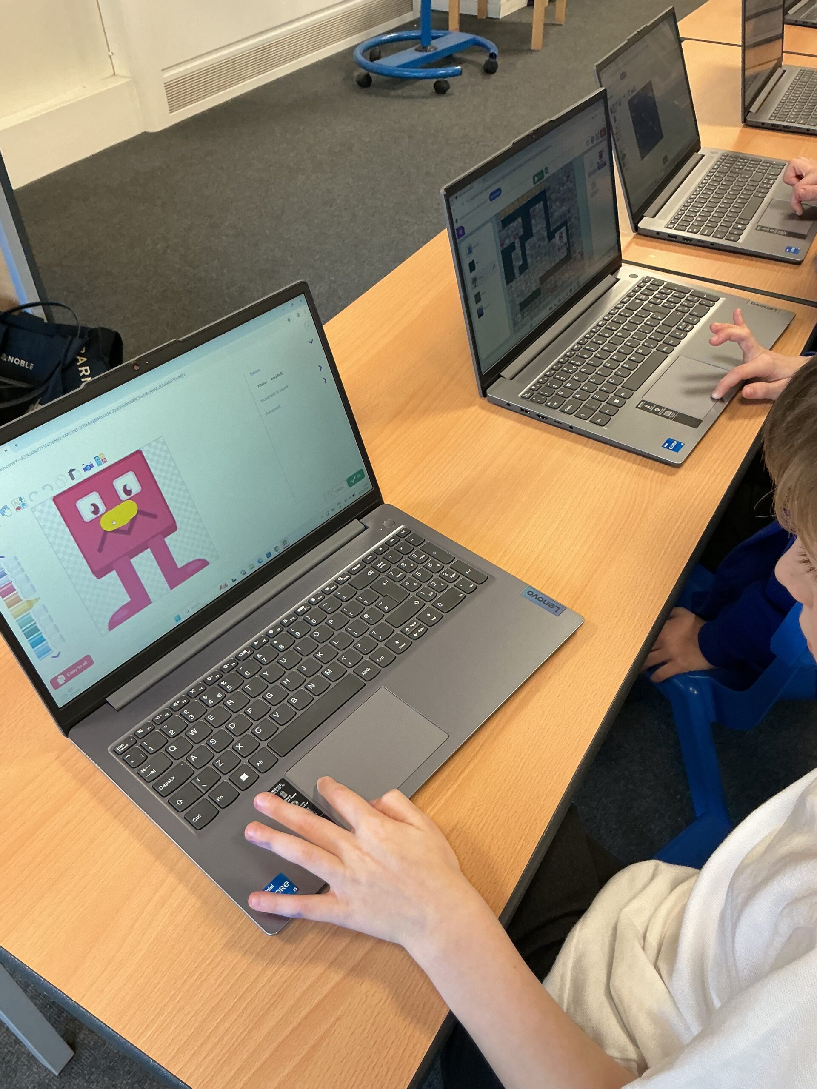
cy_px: 544
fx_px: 913
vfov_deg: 61.7
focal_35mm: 29
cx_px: 408
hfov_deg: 48.2
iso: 125
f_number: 1.8
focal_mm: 3
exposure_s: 1/60
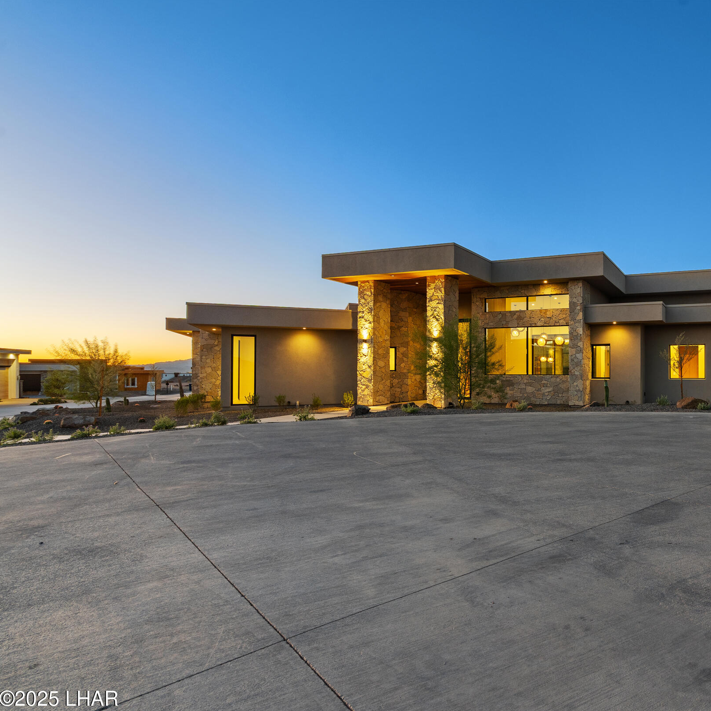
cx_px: 546
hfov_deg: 66.9
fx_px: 488
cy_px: 366
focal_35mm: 21
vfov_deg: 72.1
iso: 400
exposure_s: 1.3
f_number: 8
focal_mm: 16
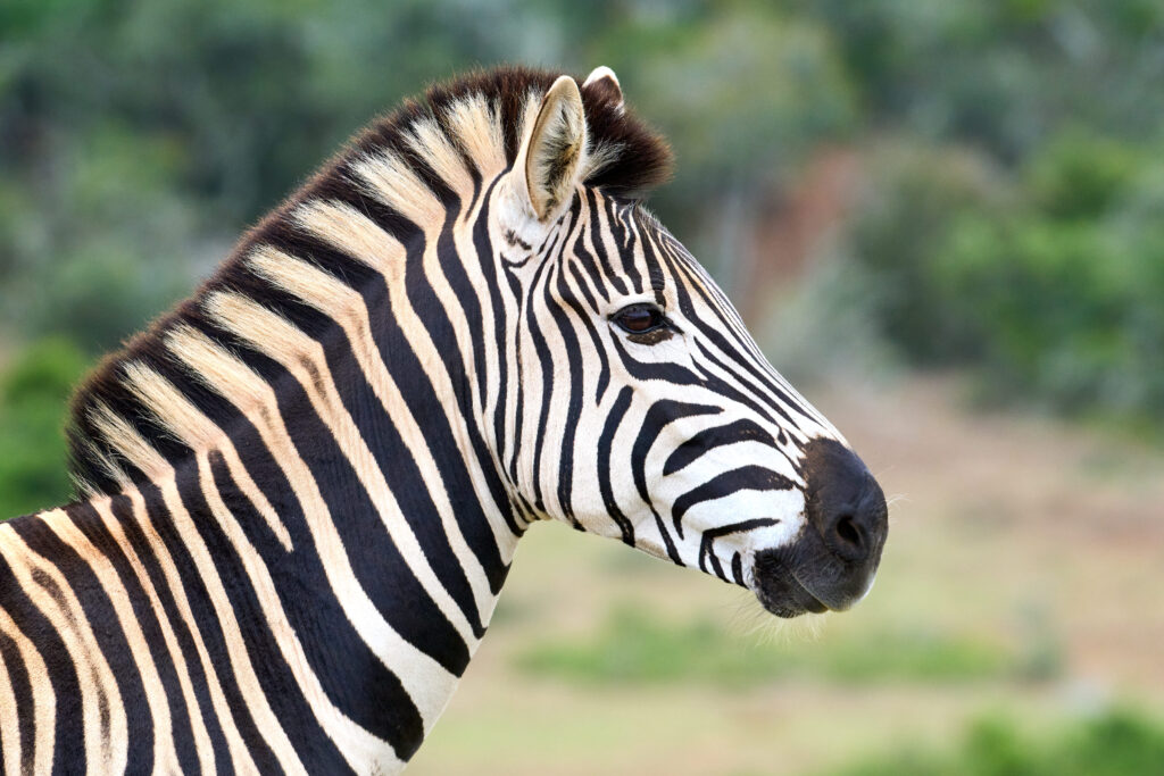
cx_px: 582
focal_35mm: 434
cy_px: 388
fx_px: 14032
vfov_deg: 3.2
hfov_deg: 4.8
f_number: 6.3
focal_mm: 289.3
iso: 800
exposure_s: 1/640
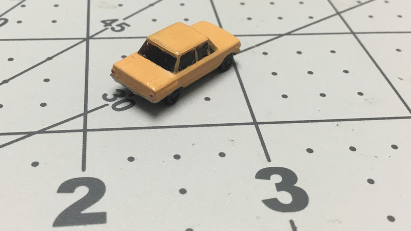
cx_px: 177
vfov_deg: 26.5
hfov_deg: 45.4
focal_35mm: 45
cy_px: 95
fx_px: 490
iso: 64
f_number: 2.4
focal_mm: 3.3
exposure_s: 1/30
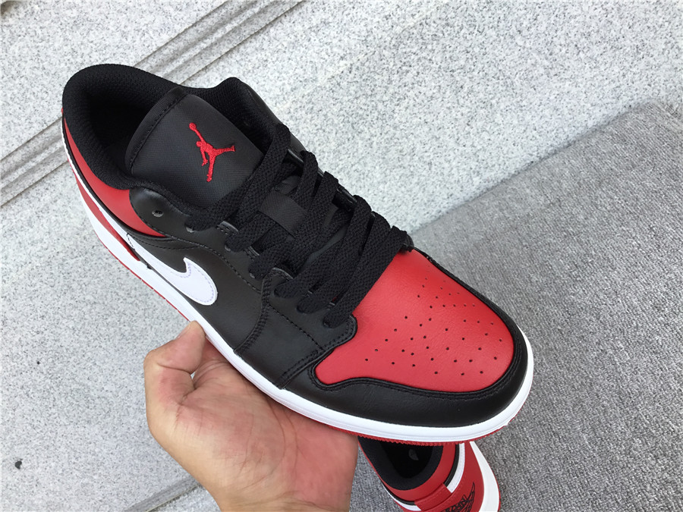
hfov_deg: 58.4
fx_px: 612
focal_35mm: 31
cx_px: 342
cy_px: 256
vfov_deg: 45.4
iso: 25
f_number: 2.4
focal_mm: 3.3
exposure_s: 1/282
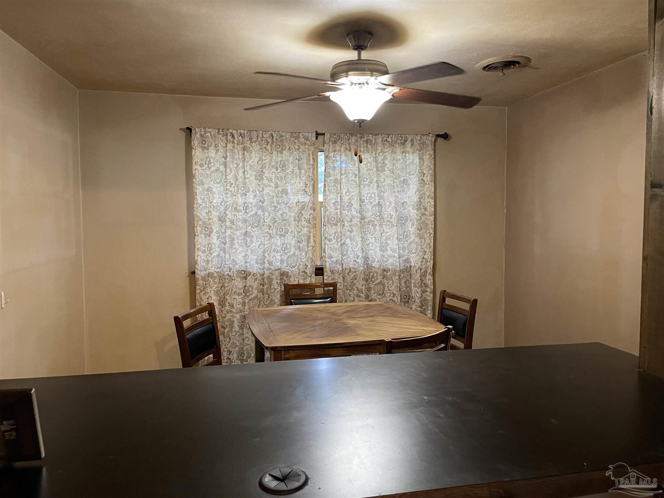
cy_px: 249
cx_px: 332
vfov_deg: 53.1
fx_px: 499
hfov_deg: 67.3
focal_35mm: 26
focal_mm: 4.2
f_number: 1.6
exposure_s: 1/60
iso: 250
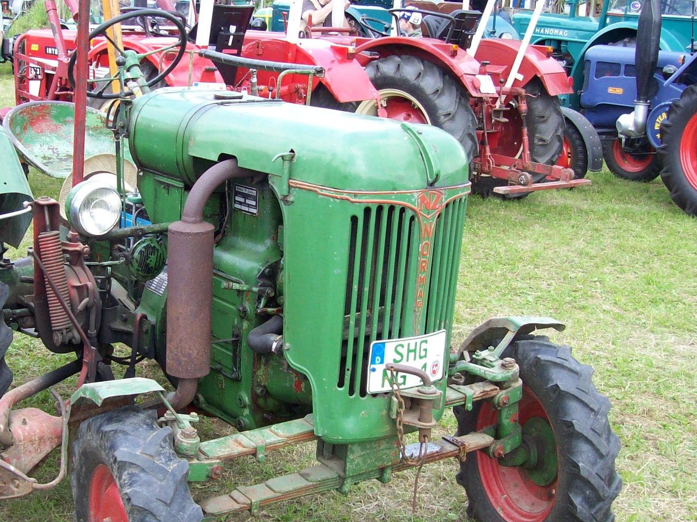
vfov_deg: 25.6
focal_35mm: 57
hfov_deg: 33.4
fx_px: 1147
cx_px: 207
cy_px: 265
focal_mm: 6
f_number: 2.7
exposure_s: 1/198
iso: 80
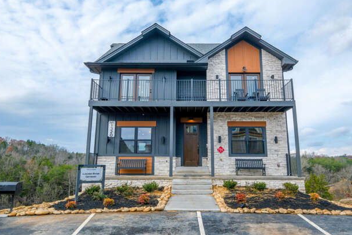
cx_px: 186
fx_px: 284
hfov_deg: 63.6
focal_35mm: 29
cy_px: 98
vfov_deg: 44.8
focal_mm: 15.1
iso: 200
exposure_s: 1/250
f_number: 8
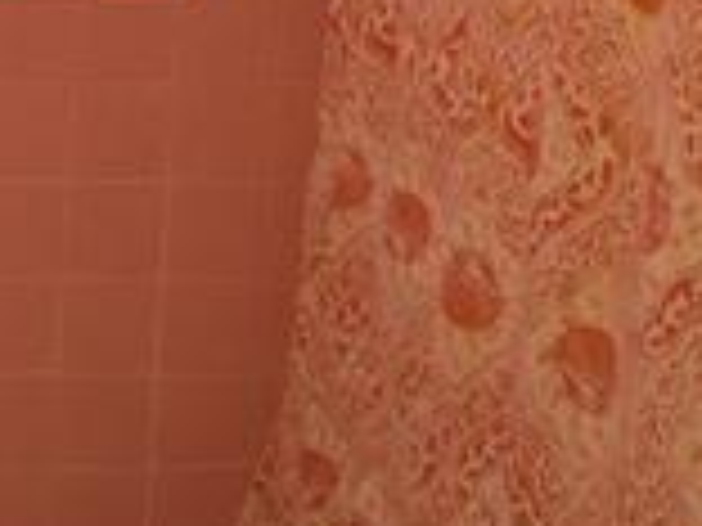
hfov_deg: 15.4
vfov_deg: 12.4
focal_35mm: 119
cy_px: 229
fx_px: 2413
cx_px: -333
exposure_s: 1/60
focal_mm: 4.15
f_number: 2.2
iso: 32
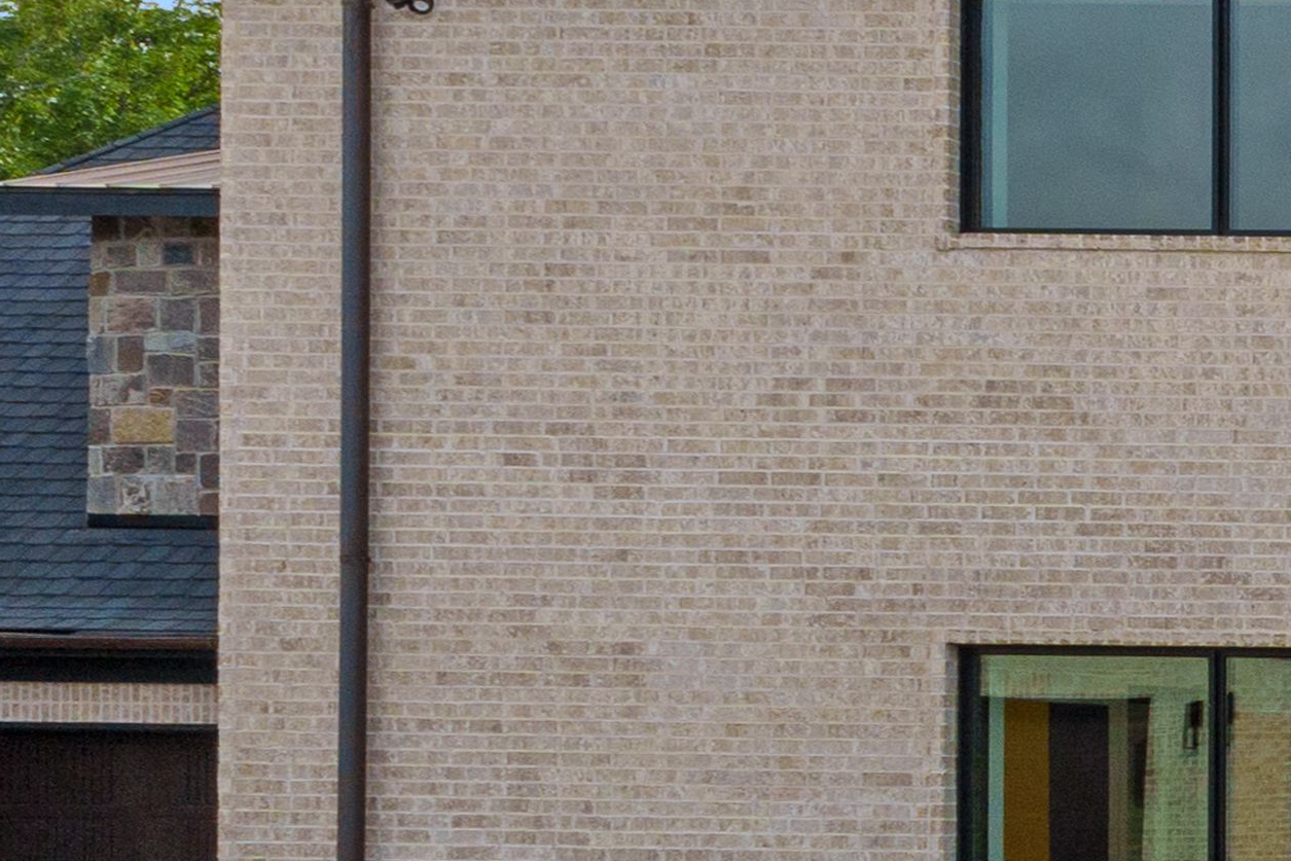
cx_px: 2978
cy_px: 227
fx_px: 2654
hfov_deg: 15.9
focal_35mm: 74
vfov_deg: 18.3
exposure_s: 1/320
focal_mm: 10
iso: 125
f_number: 8
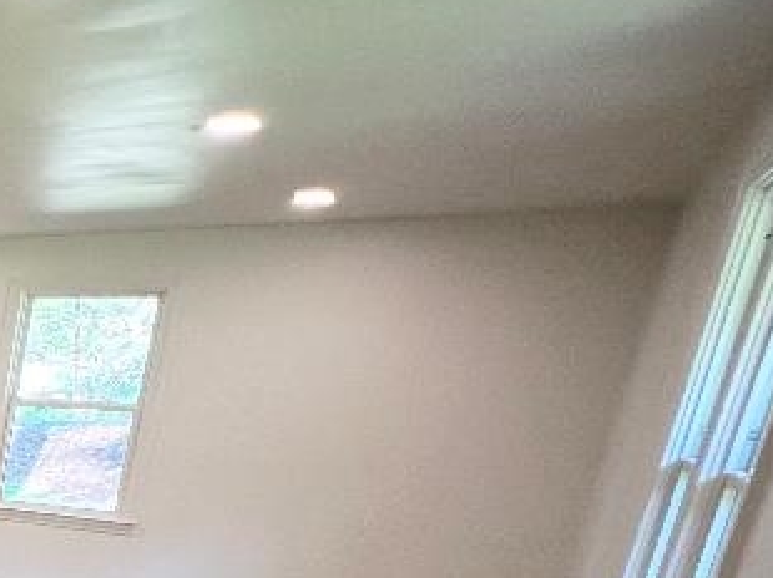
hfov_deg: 25.6
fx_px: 959
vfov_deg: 29.9
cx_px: -494
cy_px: 645
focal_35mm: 43
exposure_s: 1/120
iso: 200
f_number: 1.8
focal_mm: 1.57
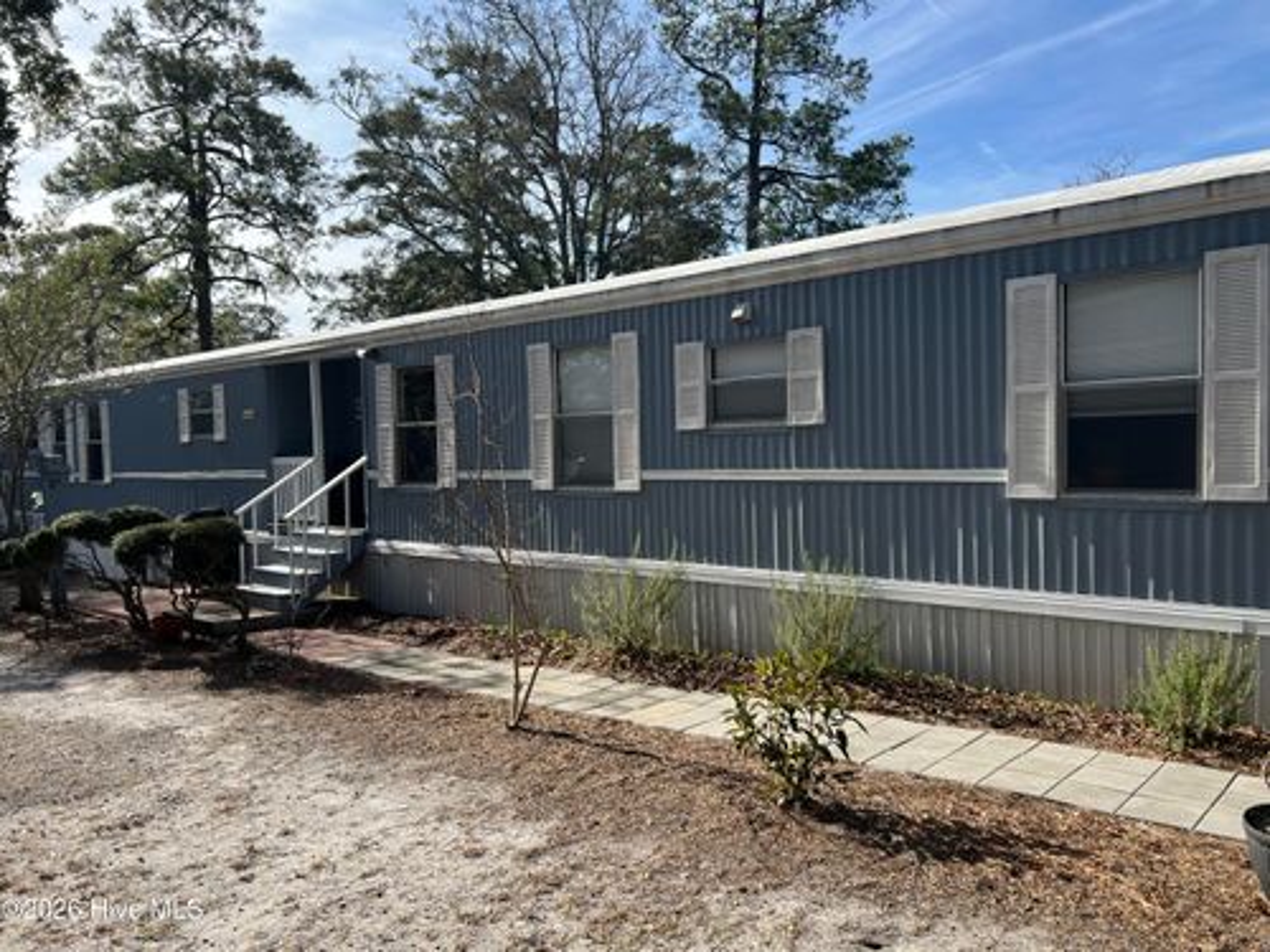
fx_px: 954
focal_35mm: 26
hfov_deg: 67.3
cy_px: 476
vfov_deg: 53.1
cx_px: 635
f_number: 1.5
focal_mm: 5.7
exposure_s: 1/2457
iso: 50
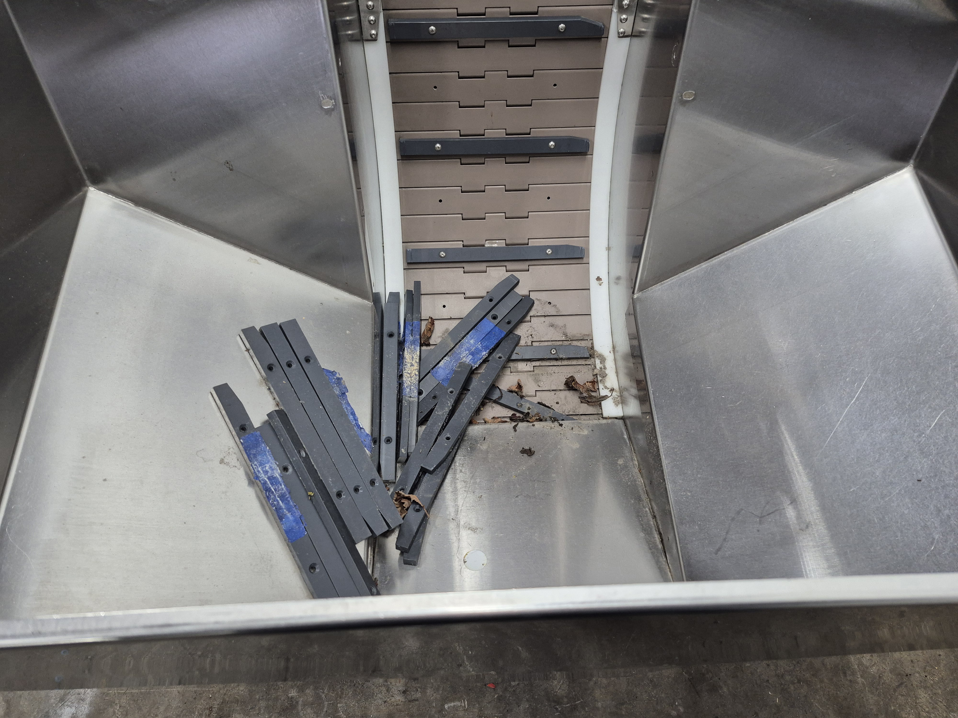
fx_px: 637
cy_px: 359
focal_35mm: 23
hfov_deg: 73.9
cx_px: 479
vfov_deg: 58.9
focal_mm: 5.4
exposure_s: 1/120
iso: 250
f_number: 1.8
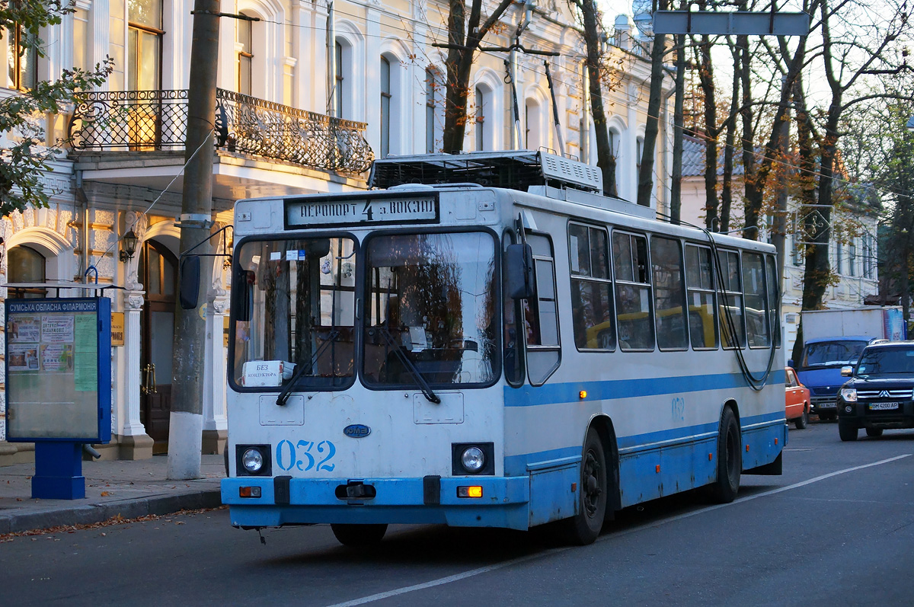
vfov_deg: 16.5
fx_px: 2092
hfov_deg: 24.6
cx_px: 457
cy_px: 304
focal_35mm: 82
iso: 400
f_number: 4
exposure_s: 1/500
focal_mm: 55
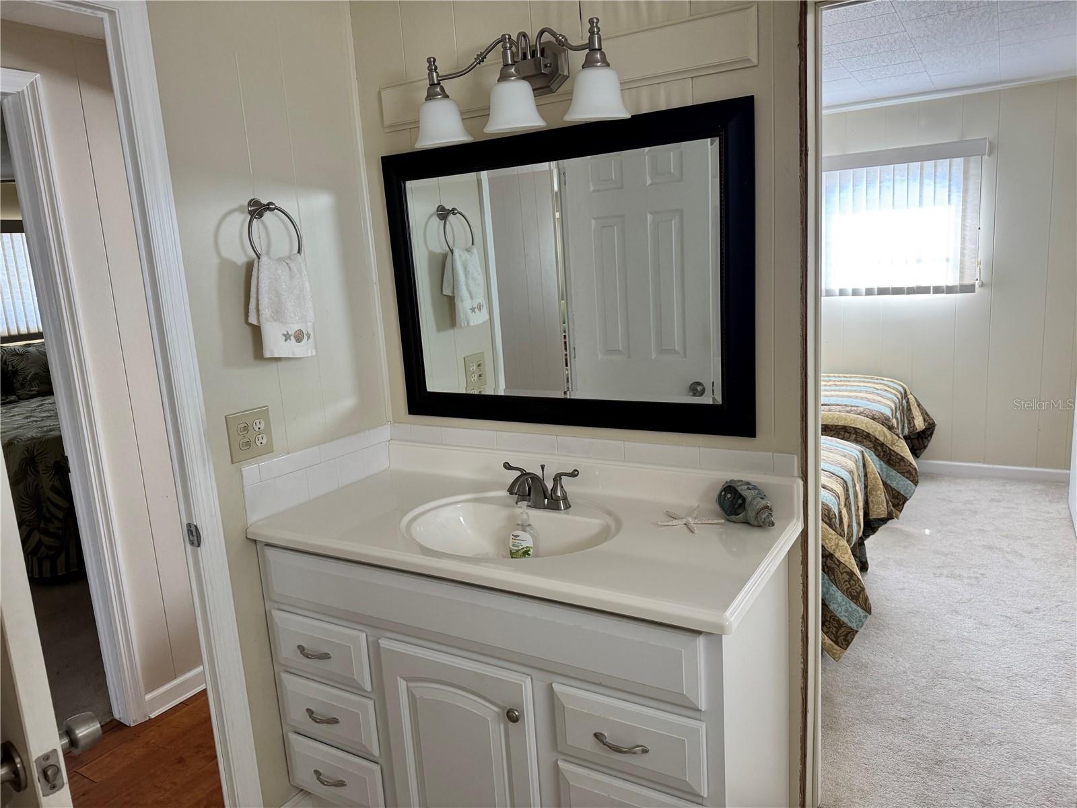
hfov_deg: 71.6
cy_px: 404
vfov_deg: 56.8
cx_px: 538
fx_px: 747
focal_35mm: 24
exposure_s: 1/115
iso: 200
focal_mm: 6.76
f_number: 1.78
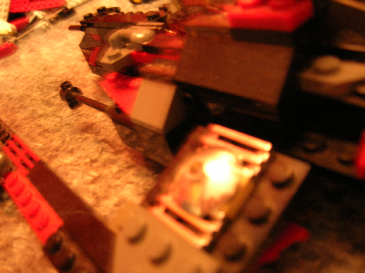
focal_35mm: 34
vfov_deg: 41.7
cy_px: 136
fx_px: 358
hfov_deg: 54.0
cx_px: 182
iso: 134
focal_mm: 5.7
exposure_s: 1/2.4
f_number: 2.9
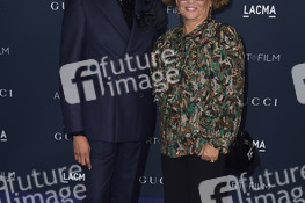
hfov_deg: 27.7
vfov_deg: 18.6
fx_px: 618
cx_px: 154
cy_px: 135
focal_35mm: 73
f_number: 6.3
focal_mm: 48
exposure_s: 1/250
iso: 500
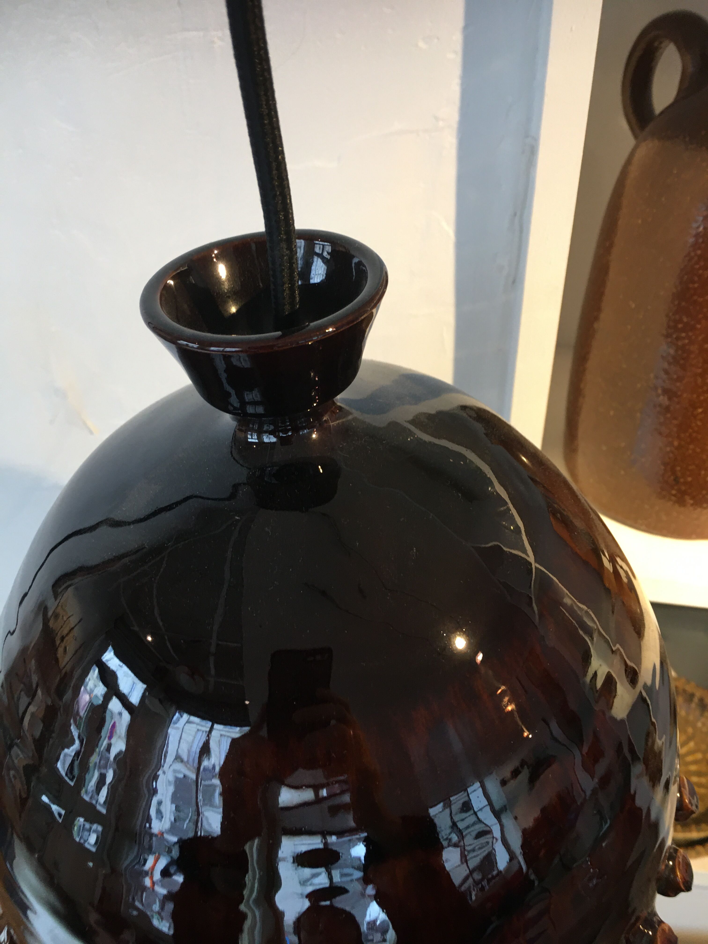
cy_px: 472
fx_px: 791
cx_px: 354
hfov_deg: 48.2
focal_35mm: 29
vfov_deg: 61.7
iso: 50
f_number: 2.2
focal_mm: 4.15
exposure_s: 1/17
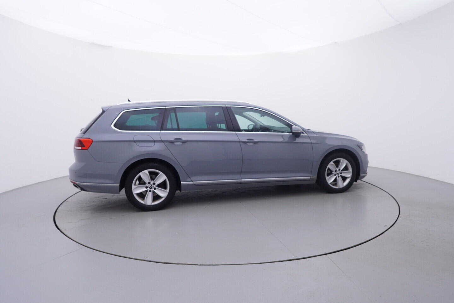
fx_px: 284
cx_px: 227
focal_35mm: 22
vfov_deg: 56.2
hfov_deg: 77.3
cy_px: 152
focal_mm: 15
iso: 200
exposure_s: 1/80
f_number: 5
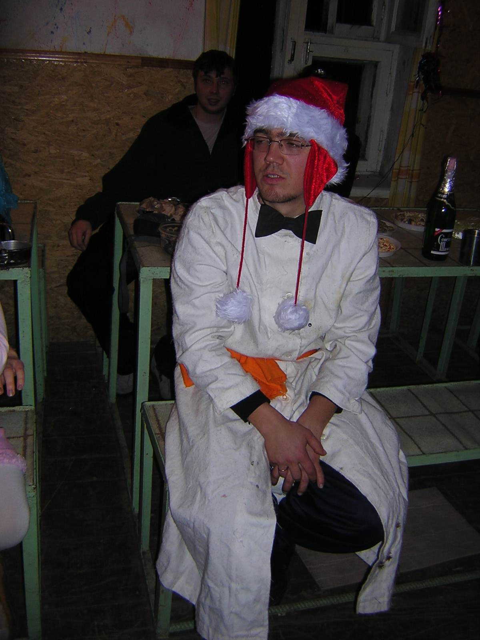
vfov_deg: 51.4
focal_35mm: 36
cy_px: 320
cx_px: 240
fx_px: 666
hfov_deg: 39.7
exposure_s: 1/60.1
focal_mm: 4.7
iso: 100
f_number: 2.6
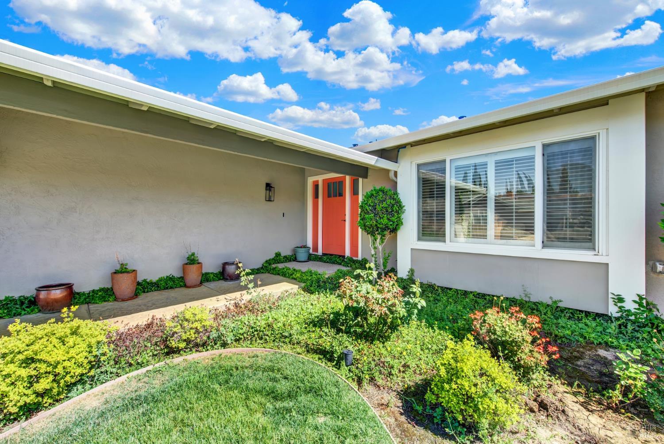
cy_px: 222
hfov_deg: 104.2
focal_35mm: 14
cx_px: 332
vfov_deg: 81.3
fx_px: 258
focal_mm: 14
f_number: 14
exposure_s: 1/30
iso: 100
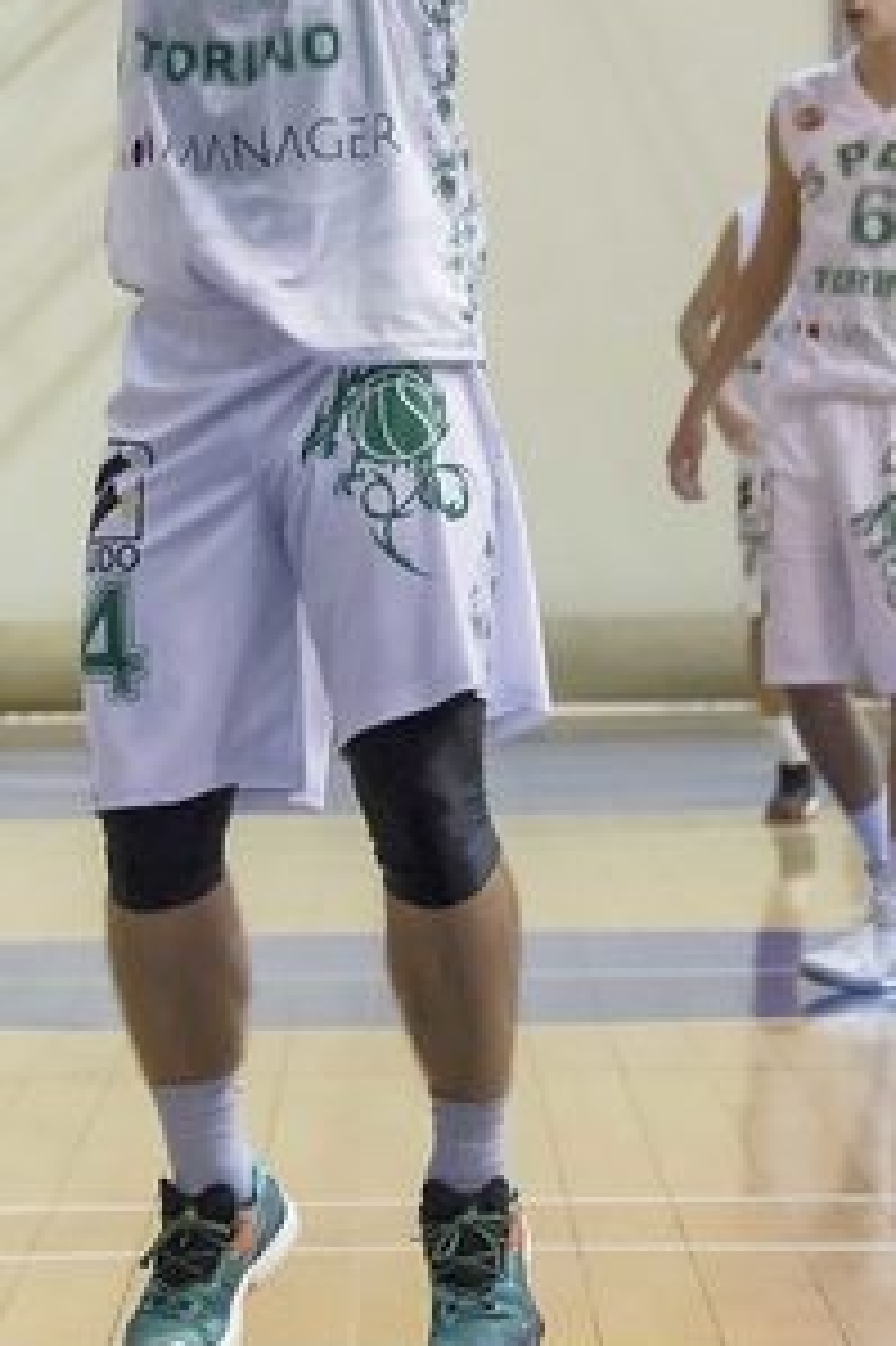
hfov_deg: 5.3
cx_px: 288
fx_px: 9680
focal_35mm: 259
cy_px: 225
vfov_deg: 7.9
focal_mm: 86
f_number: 5.6
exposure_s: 1/400
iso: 6400
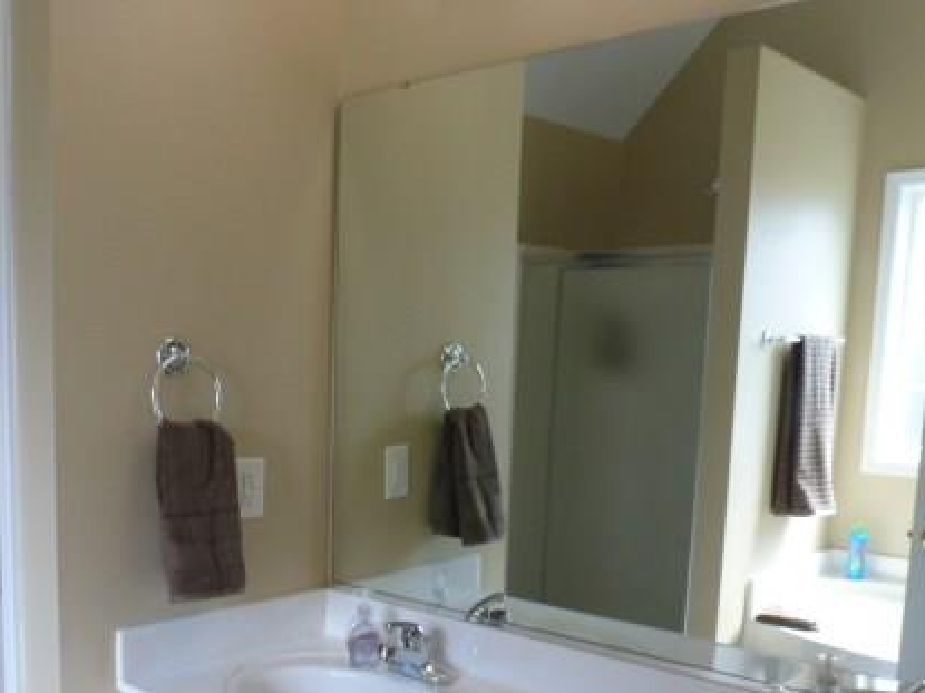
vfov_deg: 37.9
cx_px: 334
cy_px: 499
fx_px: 988
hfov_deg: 49.6
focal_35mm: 37
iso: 200
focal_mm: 4.3
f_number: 3.3
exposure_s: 1/60
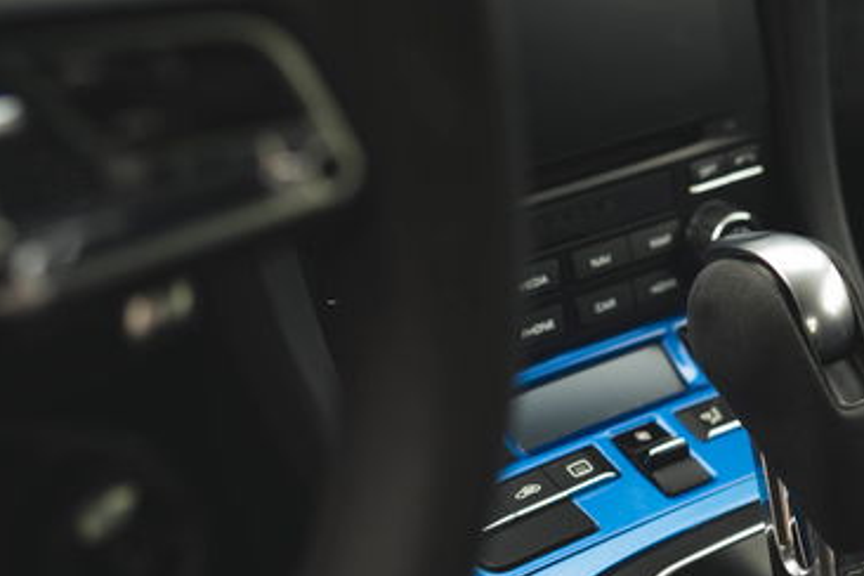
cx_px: 807
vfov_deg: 13.9
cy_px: 462
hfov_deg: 20.3
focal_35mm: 98
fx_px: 2352
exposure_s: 1/250
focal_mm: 35
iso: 250
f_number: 2
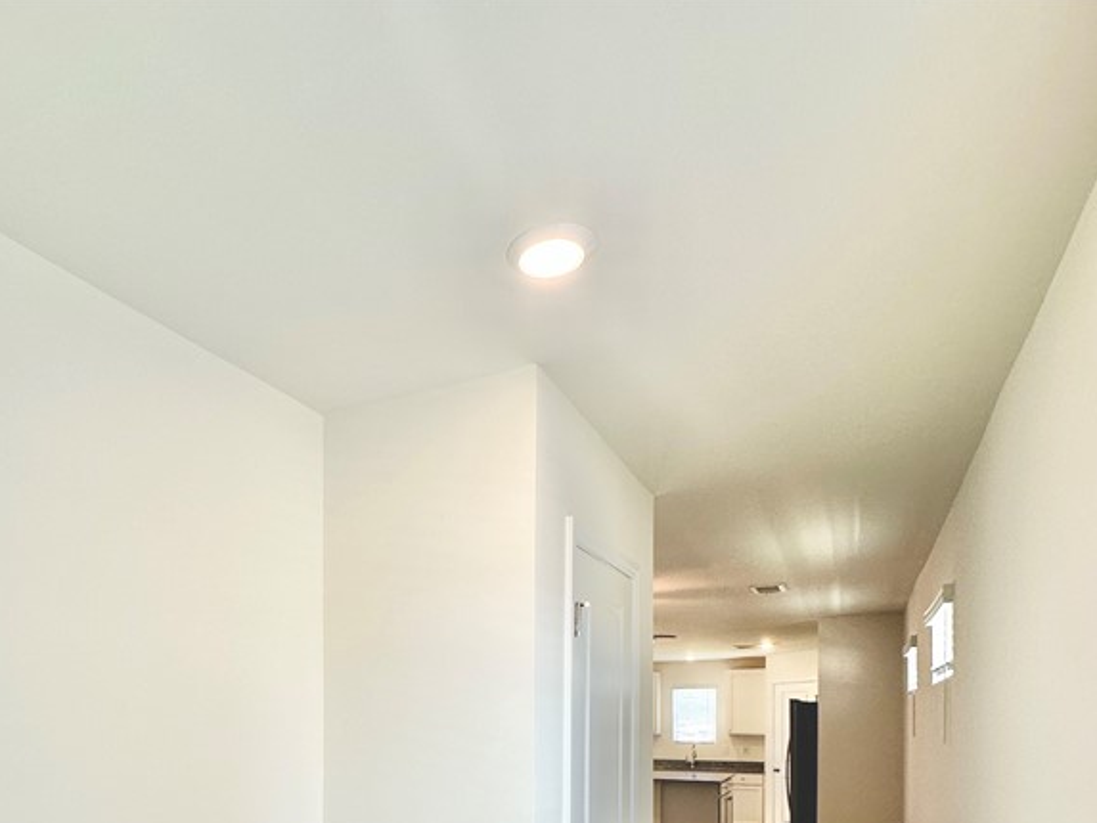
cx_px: 362
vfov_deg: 49.4
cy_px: 729
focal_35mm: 25
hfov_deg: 67.4
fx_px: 792
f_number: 2.2
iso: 64
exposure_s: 1/120
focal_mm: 2.22
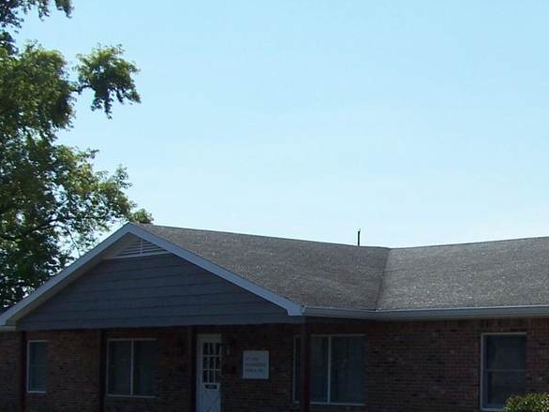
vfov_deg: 17.6
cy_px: 346
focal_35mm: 83
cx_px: 428
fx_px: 1317
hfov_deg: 23.3
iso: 80
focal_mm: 6.3
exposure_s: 1/1000
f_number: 4
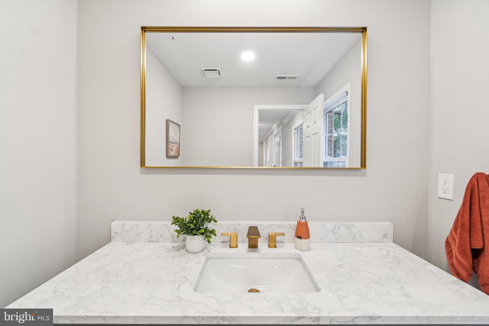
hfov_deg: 100.4
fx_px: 204
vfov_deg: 77.3
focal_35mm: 15
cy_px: 163
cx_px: 244
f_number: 7.1
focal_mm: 10
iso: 200
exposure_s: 1/10
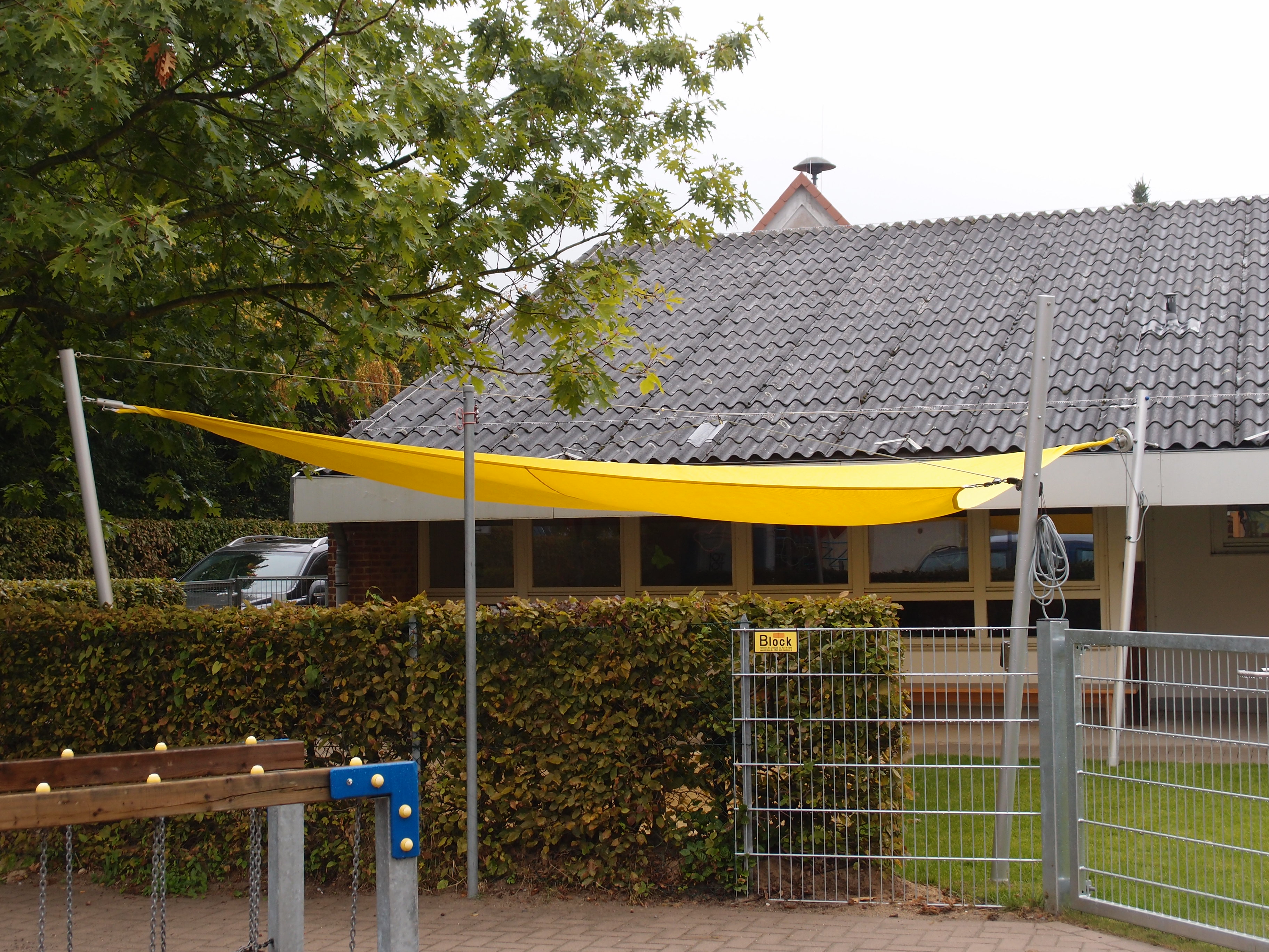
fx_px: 1833
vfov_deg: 29.1
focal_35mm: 50
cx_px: 634
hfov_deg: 38.2
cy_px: 476
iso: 100
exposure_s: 1/250
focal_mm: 10.83
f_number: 2.8
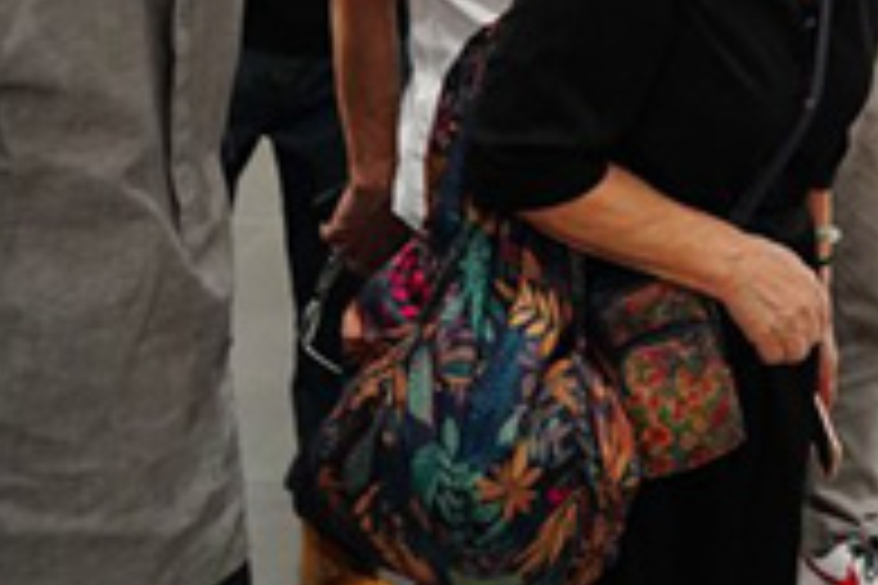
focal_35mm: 86
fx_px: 2097
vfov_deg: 15.4
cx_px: 1031
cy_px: -101
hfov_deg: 22.0
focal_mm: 24
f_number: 4
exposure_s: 1/125
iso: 3200
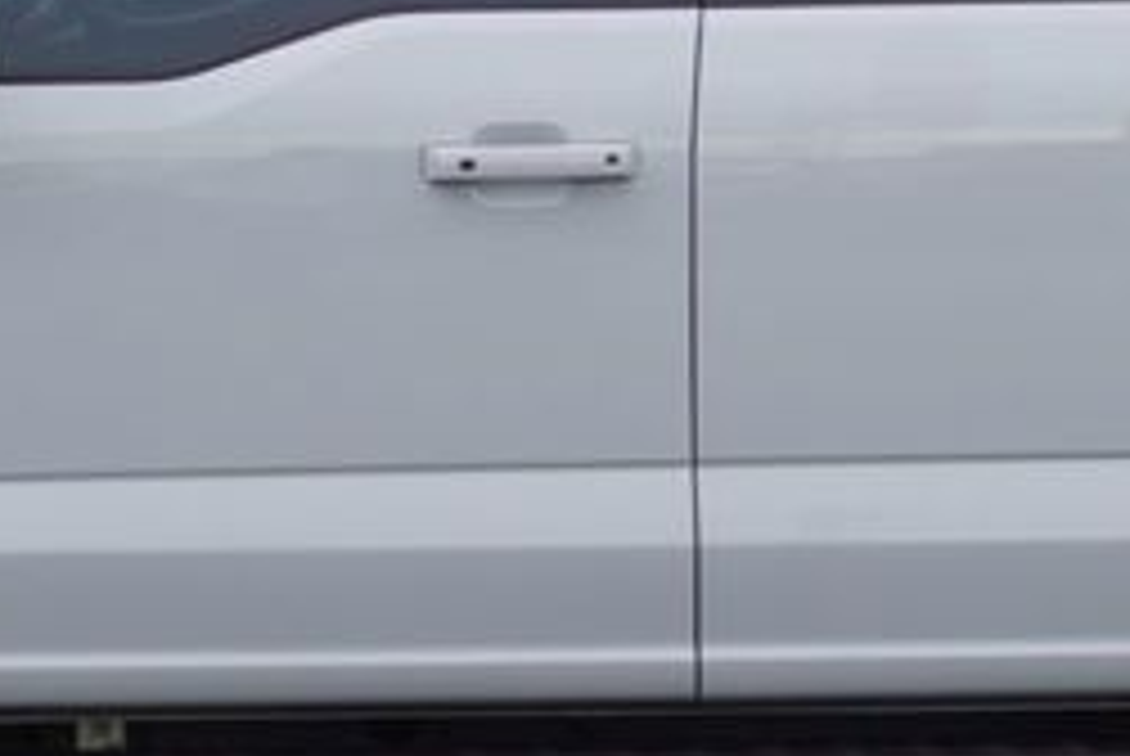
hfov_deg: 10.5
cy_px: 513
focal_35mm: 196
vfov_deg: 7.0
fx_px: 6159
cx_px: 738
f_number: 6.3
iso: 100
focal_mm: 32
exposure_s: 1/80
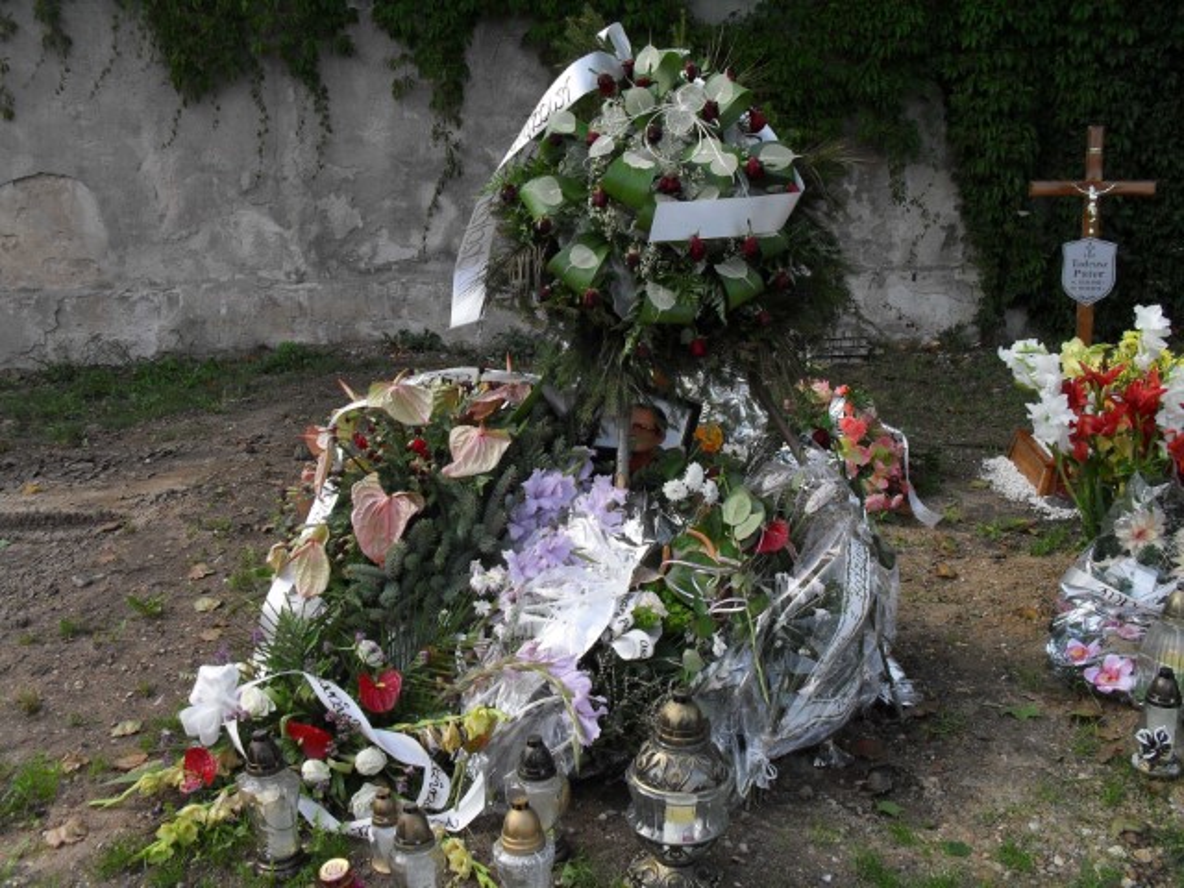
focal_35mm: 35
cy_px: 444
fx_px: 1197
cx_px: 592
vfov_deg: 40.7
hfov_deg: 52.6
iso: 100
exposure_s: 1/350
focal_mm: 6.3
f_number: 3.2
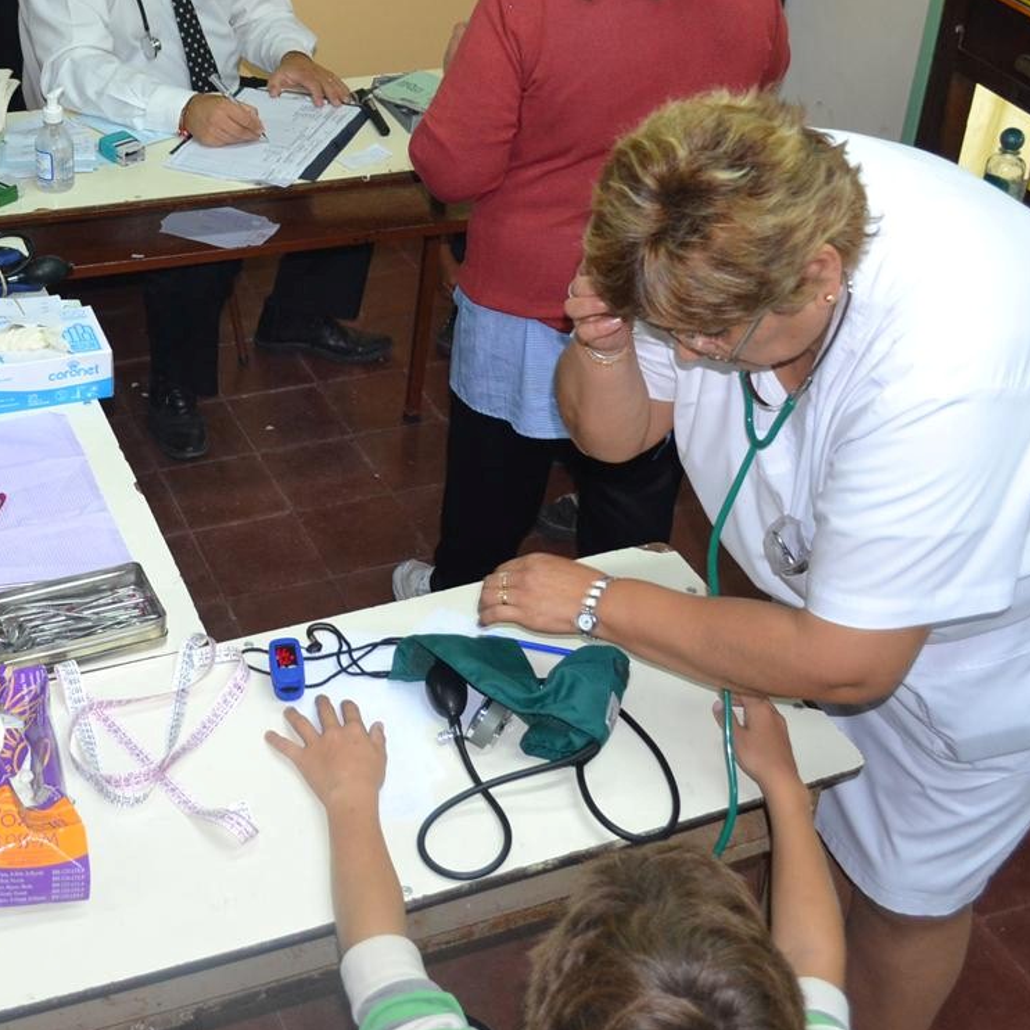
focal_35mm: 50
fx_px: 1683
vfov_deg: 33.5
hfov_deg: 32.9
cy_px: 299
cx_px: 184
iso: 800
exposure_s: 1/60
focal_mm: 18
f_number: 3.5
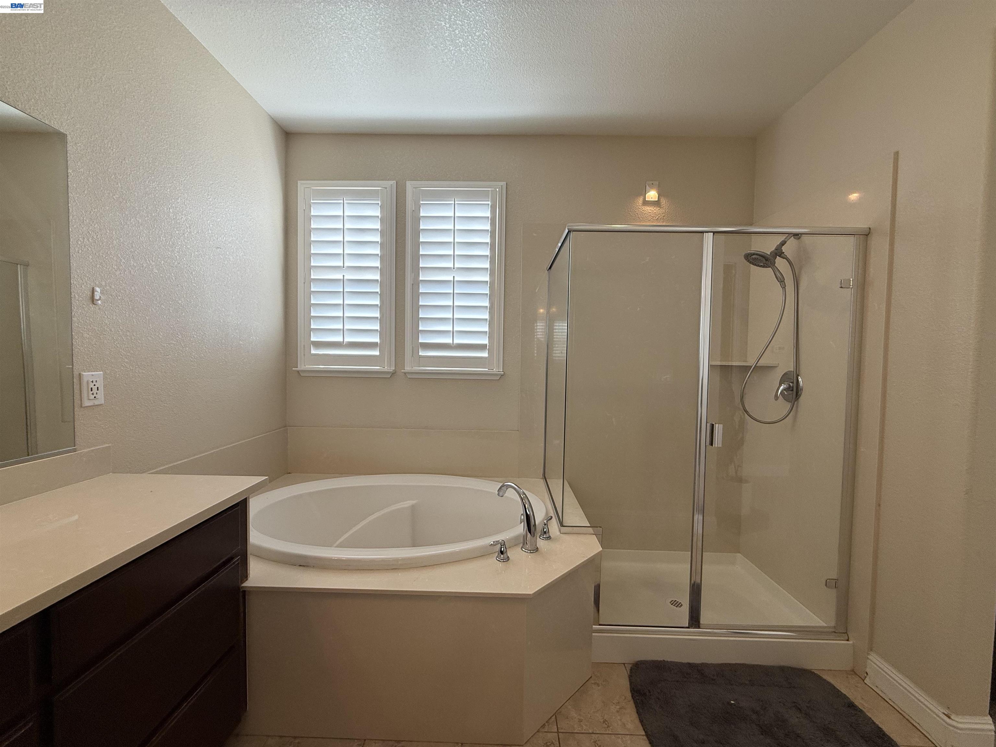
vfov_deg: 85.7
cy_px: 374
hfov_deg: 102.1
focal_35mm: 14
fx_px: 403
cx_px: 498
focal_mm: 2.22
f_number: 2.2
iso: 64
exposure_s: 1/122
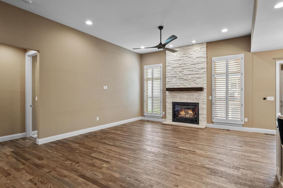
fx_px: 149
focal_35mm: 19
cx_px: 141
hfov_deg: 86.9
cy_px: 94
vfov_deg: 64.5
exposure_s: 1/13
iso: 400
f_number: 8
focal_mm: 9
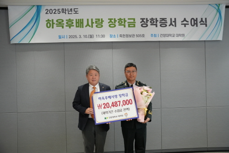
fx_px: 203
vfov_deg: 41.2
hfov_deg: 58.9
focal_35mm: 32
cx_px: 114
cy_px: 76
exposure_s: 1/160
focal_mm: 31.9
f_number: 4
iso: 2000
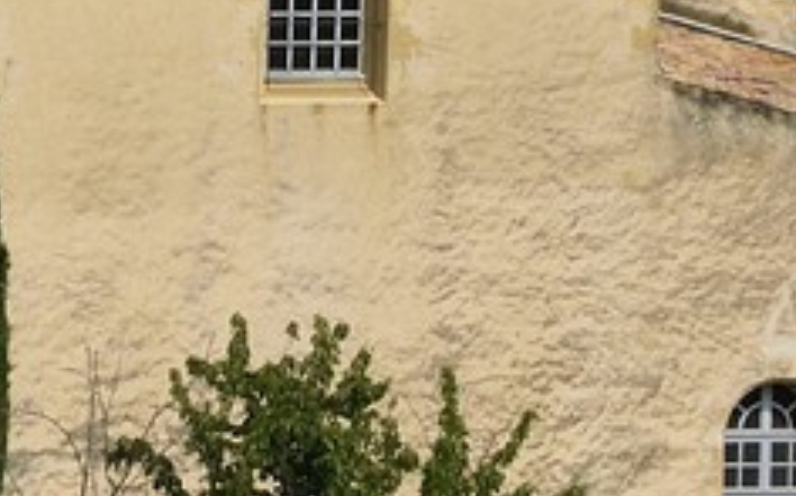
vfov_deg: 2.7
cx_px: -1197
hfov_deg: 4.2
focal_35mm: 484
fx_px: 10490
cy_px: -786
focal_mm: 70
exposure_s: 1/320
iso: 200
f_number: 13
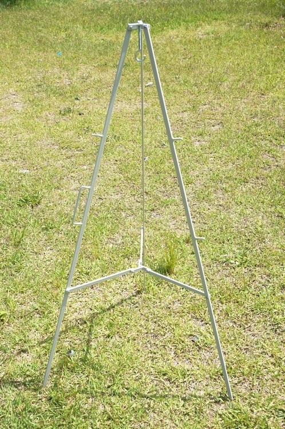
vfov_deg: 45.0
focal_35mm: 44
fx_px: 518
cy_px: 214
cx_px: 142
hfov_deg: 30.8
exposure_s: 1/400
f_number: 7.1
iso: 100
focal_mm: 29
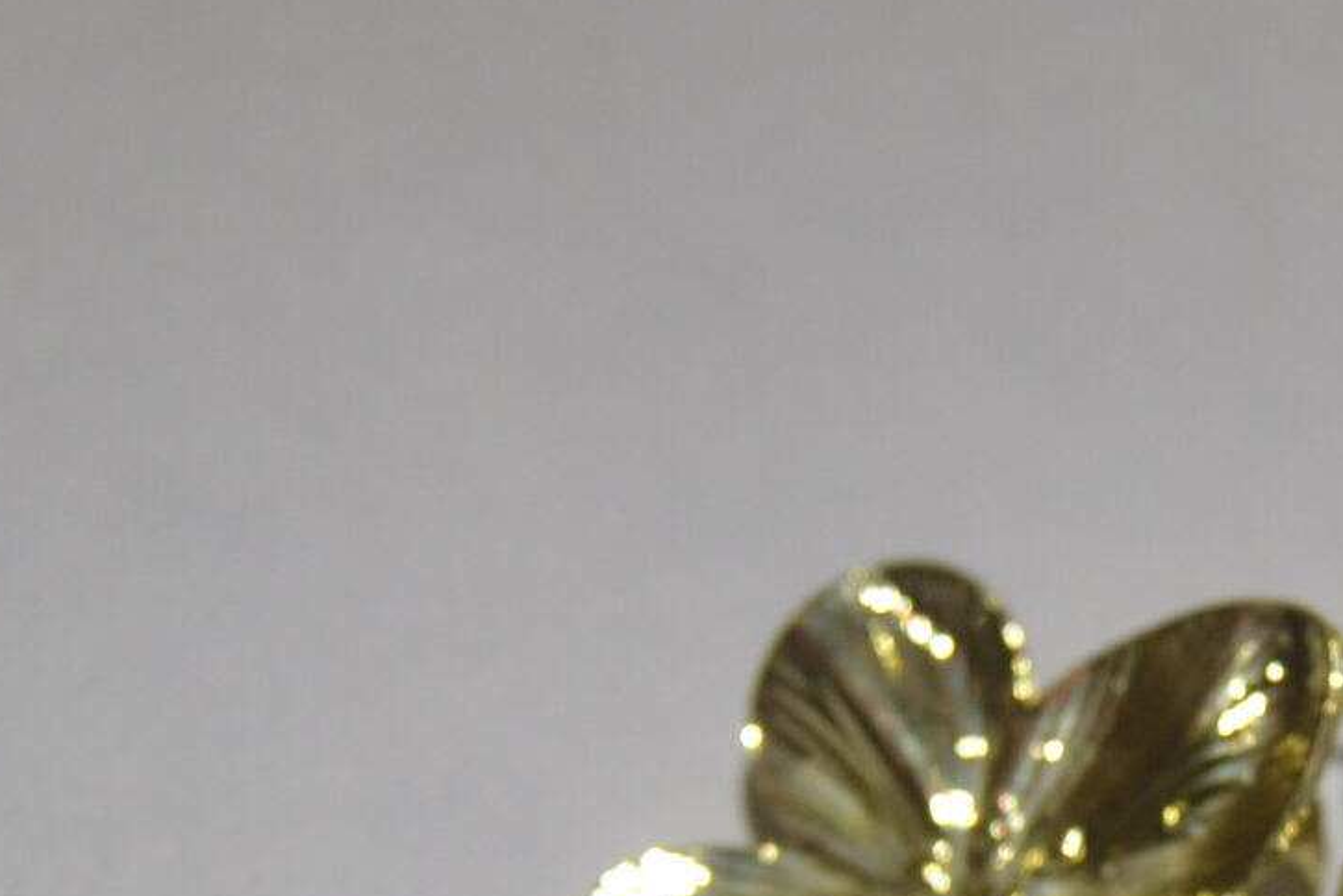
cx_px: 1130
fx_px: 4544
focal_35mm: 122
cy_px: 904
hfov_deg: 16.6
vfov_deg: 11.2
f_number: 4
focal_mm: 23
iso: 400
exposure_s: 1/60
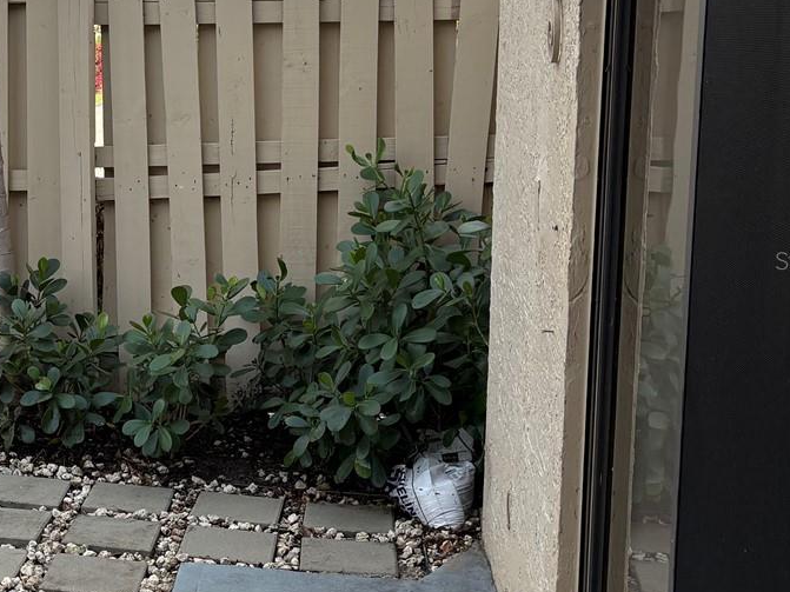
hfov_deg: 28.6
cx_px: -55
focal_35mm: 62
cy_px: 260
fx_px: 1415
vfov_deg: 23.6
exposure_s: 1/1667
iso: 50
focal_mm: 5.96
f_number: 1.6
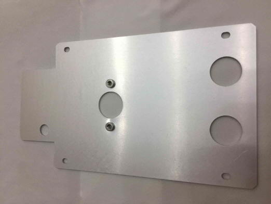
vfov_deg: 48.3
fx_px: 227
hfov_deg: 61.6
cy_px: 102
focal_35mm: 29
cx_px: 136
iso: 40
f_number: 2.2
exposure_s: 1/30
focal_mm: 4.15
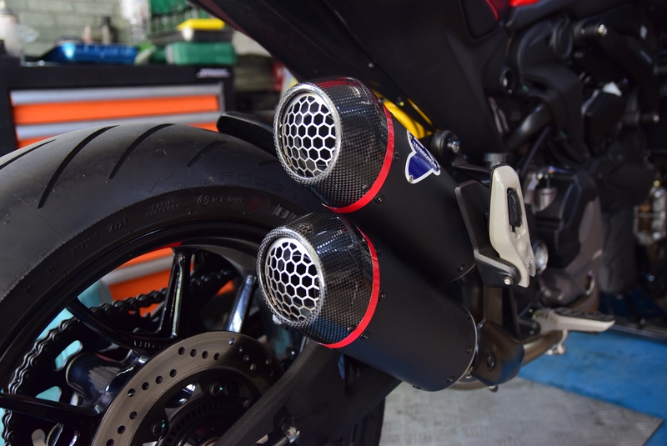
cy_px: 223
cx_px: 334
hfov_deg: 53.1
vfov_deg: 36.9
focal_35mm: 36
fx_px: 668
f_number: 3
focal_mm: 24
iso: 1000
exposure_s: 1/125
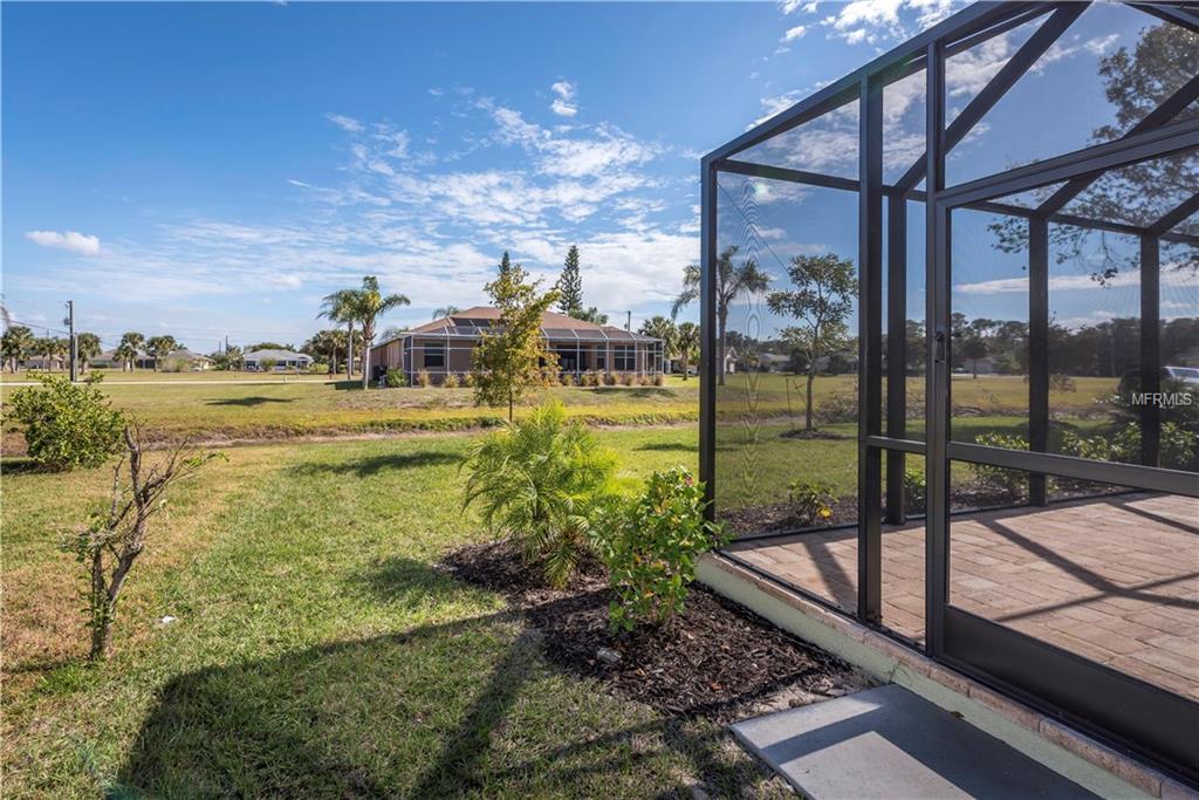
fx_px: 500
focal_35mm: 15
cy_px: 400
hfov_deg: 100.4
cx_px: 600
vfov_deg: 77.3
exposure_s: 1/320
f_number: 9
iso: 200
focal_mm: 15
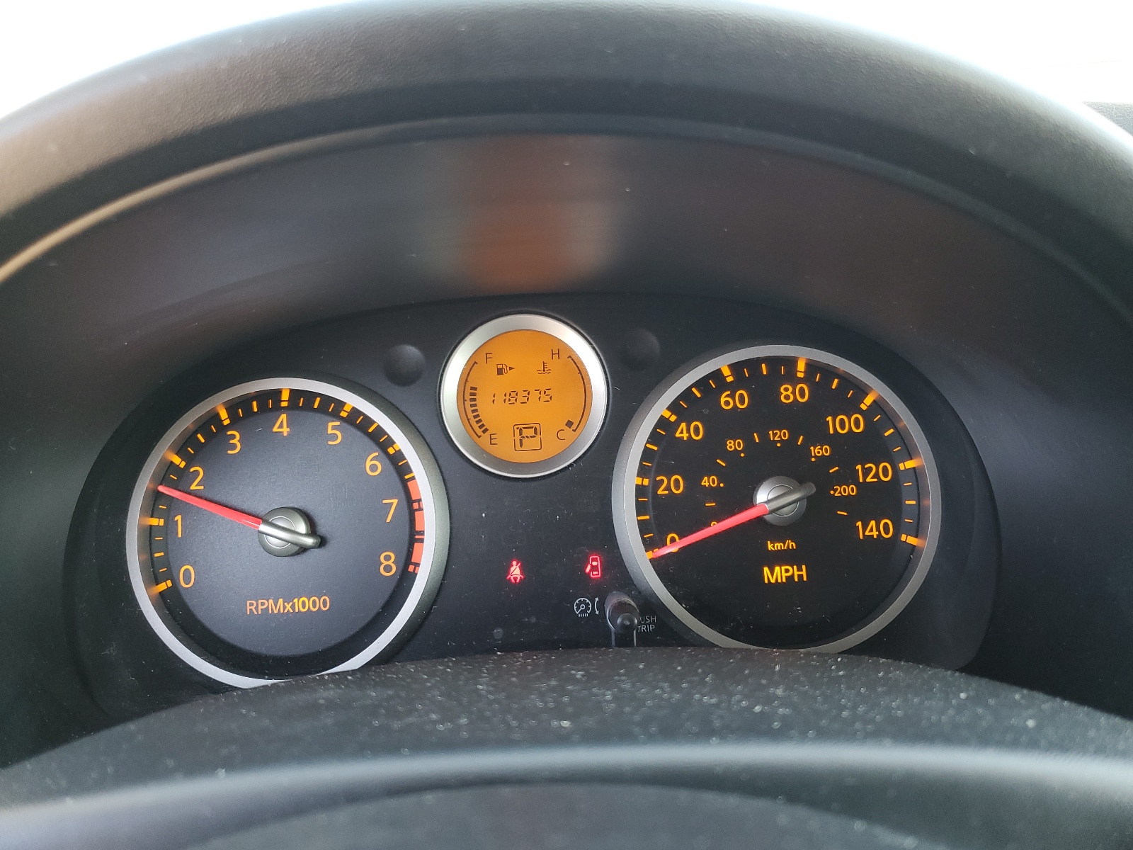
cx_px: 566
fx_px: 851
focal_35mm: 26
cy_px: 425
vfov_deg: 53.1
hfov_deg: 67.3
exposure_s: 1/120
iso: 96
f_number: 1.5
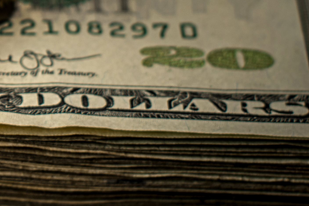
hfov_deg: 6.8
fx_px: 2549
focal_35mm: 297
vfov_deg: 4.6
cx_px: -229
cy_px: -128
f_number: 4
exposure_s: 1/200
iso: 100
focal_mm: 50
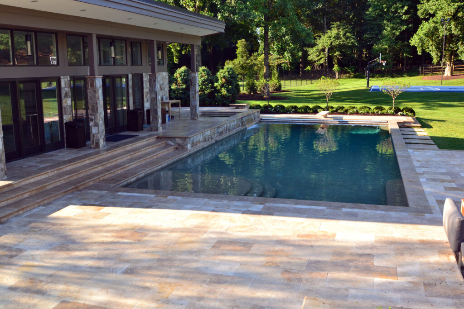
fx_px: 464
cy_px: 154
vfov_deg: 36.9
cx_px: 232
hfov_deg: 53.1
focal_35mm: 36
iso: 400
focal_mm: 24
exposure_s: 1/125
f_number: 9
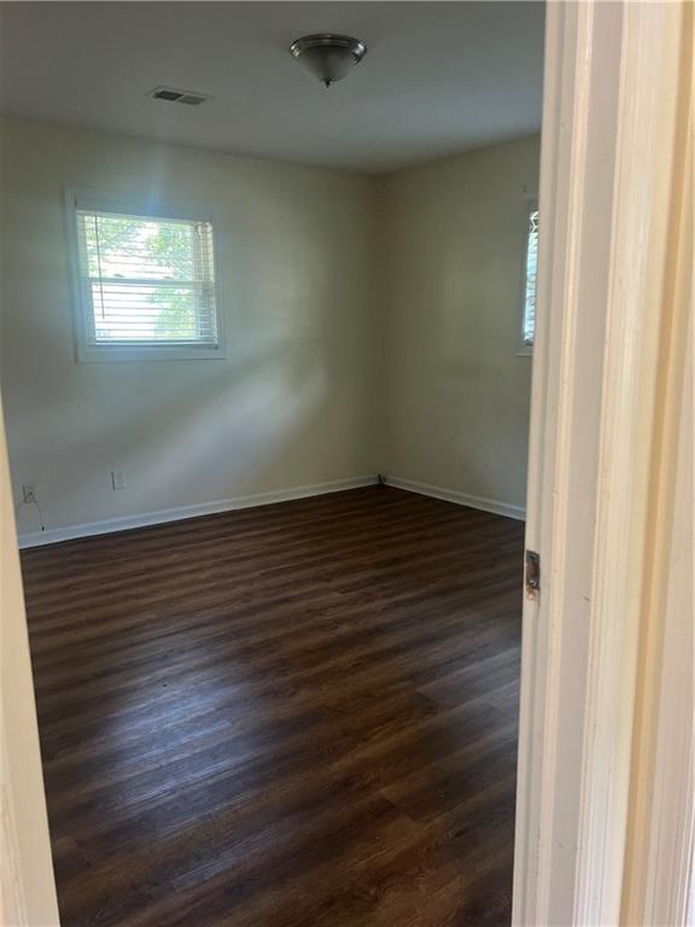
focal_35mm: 26
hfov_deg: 53.1
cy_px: 464
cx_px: 348
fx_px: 696
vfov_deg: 67.3
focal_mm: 5.7
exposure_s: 1/60
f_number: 1.5
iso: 320
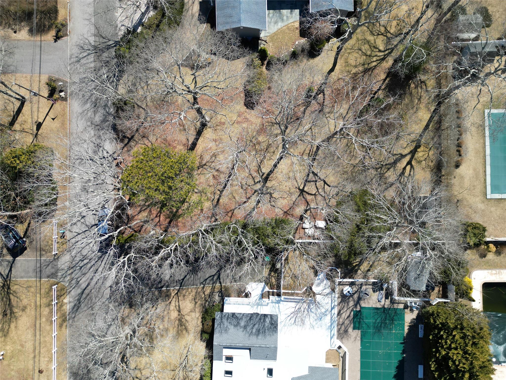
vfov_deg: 56.8
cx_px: 253
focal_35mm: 24
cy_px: 190
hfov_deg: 71.6
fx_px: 351
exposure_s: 1/1500
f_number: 1.7
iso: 100
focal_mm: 6.72
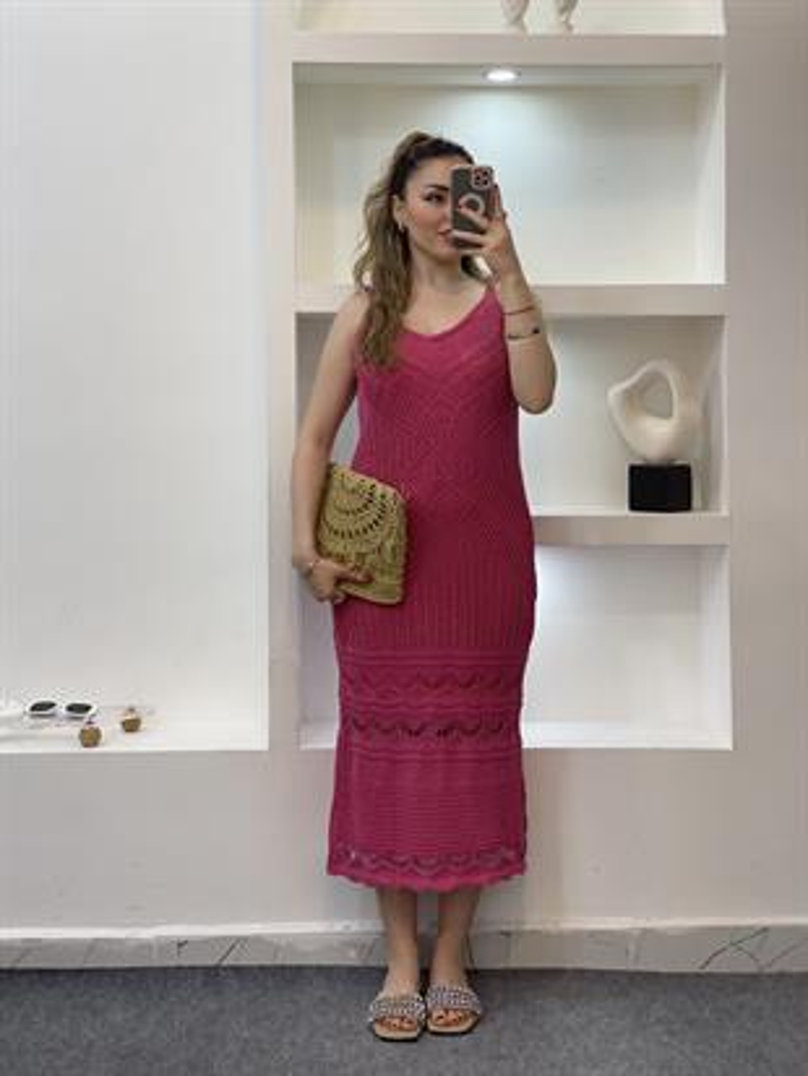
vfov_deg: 36.8
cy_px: 538
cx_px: 404
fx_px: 1618
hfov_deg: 28.0
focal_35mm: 52
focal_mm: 6
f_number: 2
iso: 80
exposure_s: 1/100
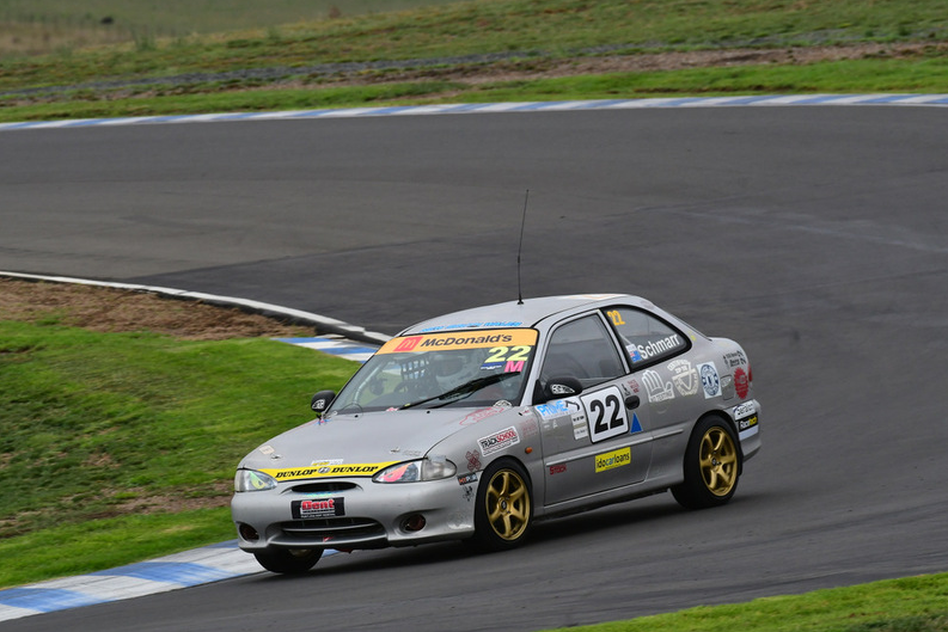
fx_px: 15143
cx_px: 477
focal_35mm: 575
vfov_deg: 2.4
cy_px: 314
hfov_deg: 3.6
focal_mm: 380
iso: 1000
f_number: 10
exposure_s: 1/640
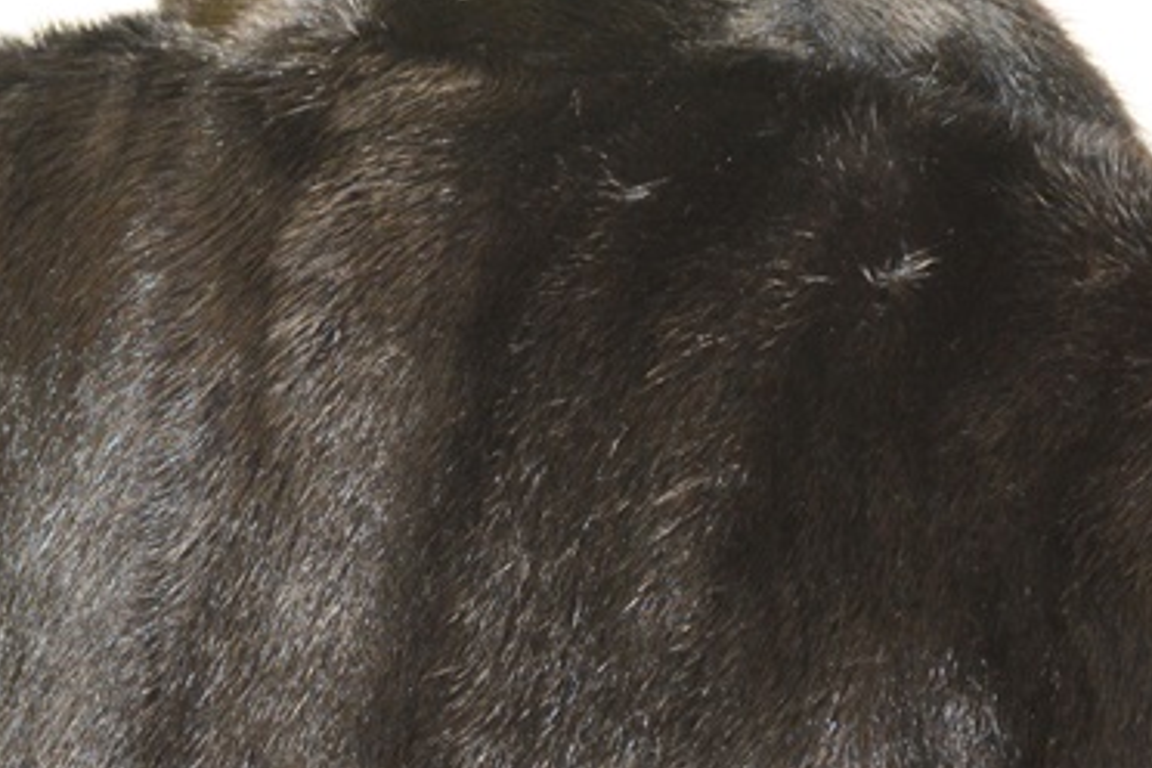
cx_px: 430
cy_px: 300
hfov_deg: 18.8
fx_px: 3482
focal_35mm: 109
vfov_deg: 12.6
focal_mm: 45
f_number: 5.3
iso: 3200
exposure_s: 1/60
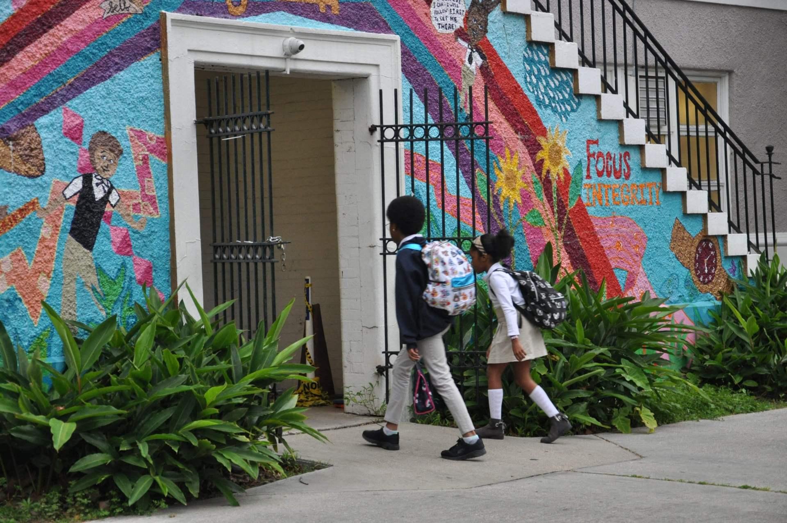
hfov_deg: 20.6
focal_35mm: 99
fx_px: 2161
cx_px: 394
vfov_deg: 13.8
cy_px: 262
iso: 800
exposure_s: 1/100
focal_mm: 66
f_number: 5.3
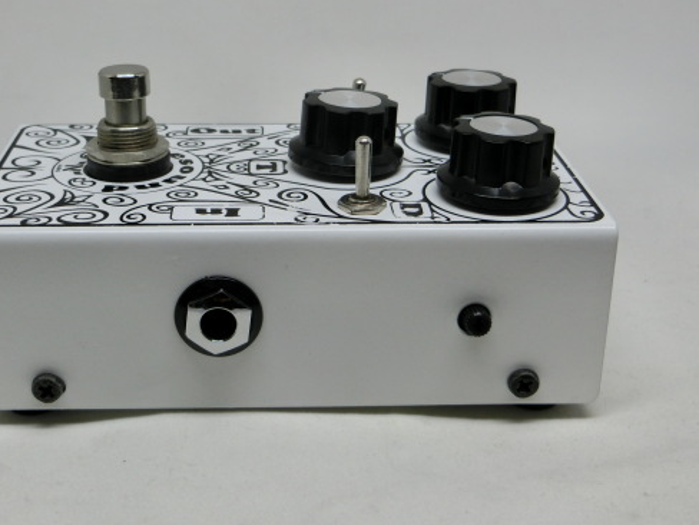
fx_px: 1191
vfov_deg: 24.8
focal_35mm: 59
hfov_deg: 32.6
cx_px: 286
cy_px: 250
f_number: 4.4
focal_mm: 8
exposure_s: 1/125
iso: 100
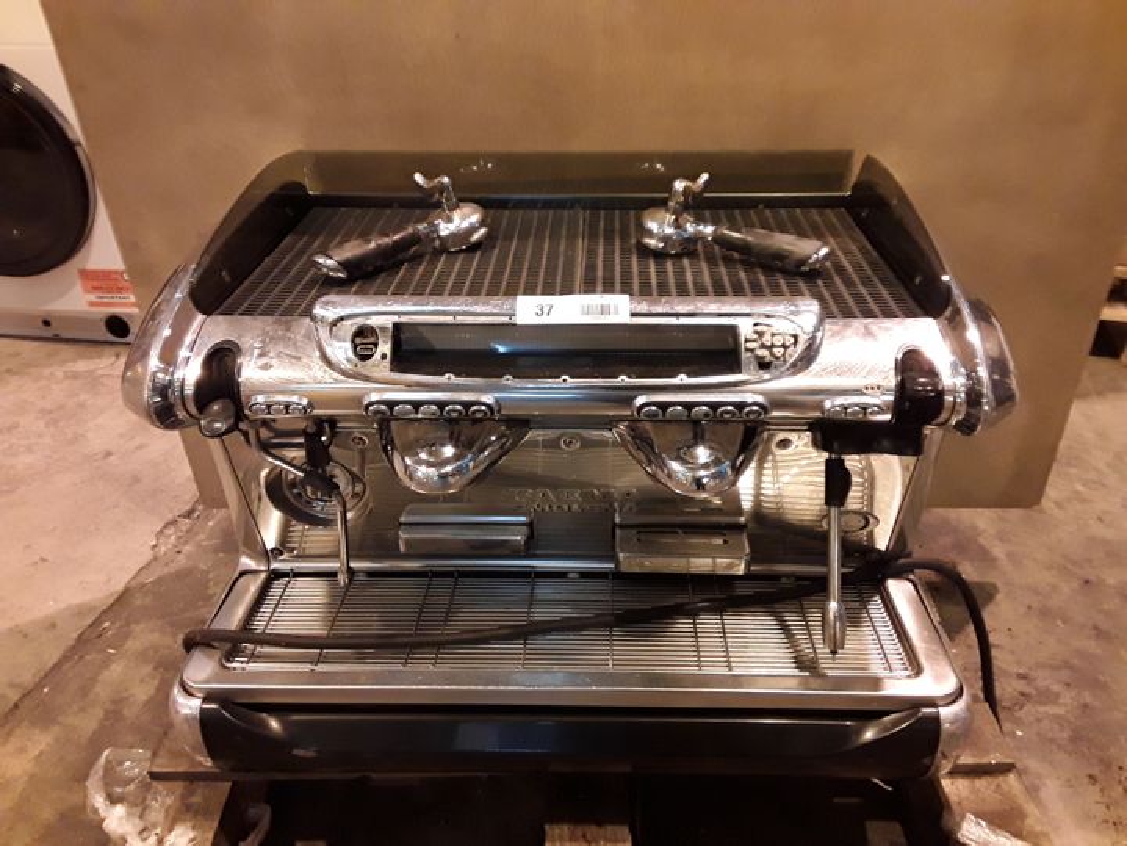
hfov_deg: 65.3
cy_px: 423
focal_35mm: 27
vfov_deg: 51.4
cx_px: 564
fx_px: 879
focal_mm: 2.91
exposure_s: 1/20
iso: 160
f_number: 1.9
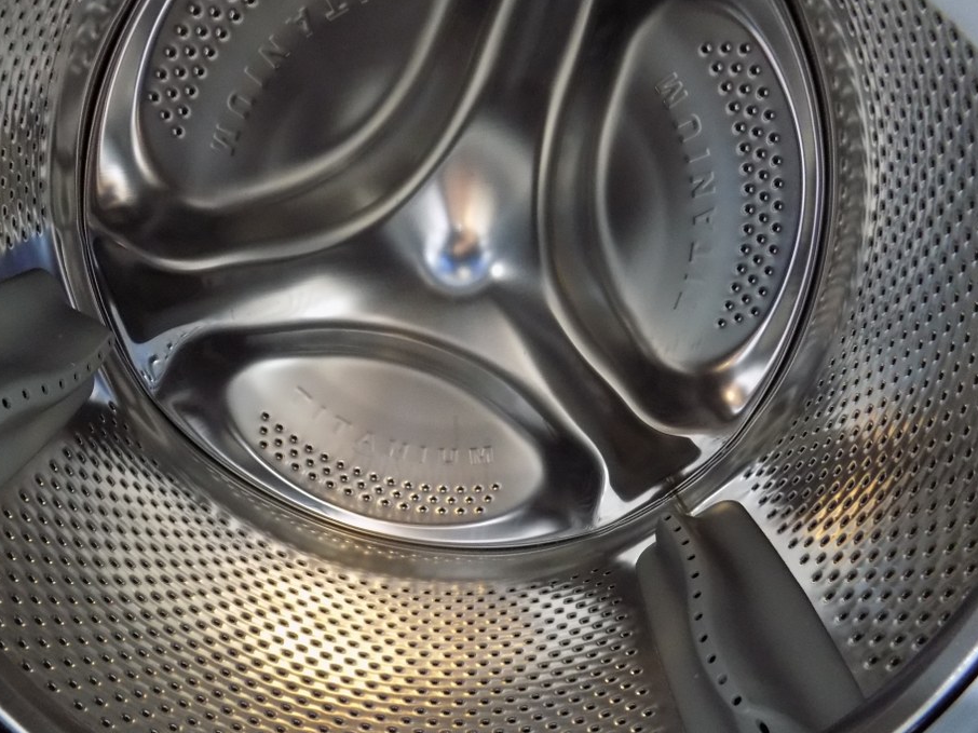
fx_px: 734
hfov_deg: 67.2
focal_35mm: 26
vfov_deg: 53.0
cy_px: 370
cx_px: 453
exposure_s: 1/4
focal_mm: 4
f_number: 3.1
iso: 400
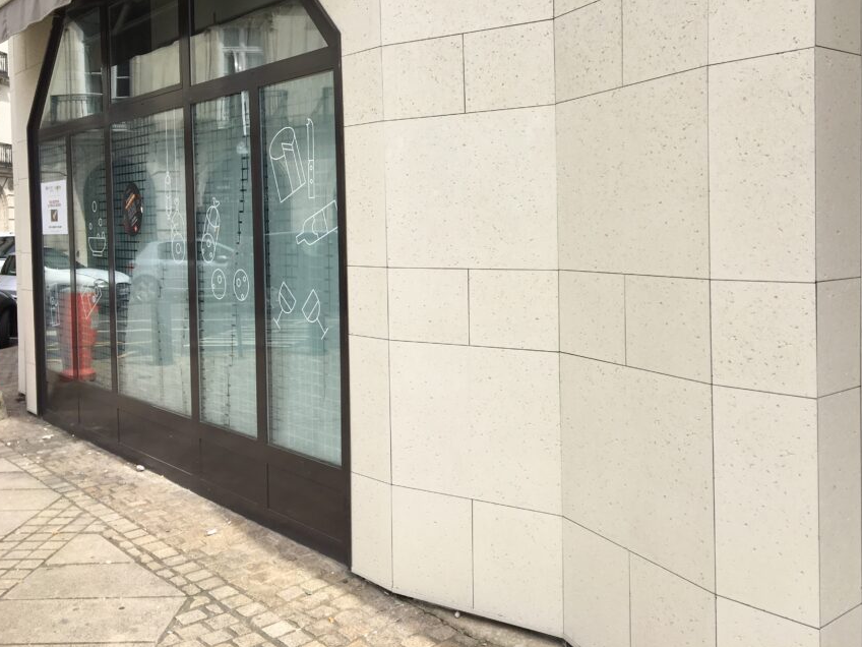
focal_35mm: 35
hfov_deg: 52.3
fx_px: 872
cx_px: 507
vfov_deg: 40.5
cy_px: 259
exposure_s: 1/1054
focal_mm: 4.15
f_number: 2.2
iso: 25
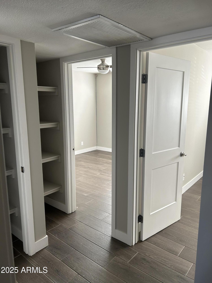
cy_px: 142
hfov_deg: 53.1
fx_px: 212
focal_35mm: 26
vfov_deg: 67.3
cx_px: 106
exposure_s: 1/120
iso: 100
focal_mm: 5.7
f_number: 1.5
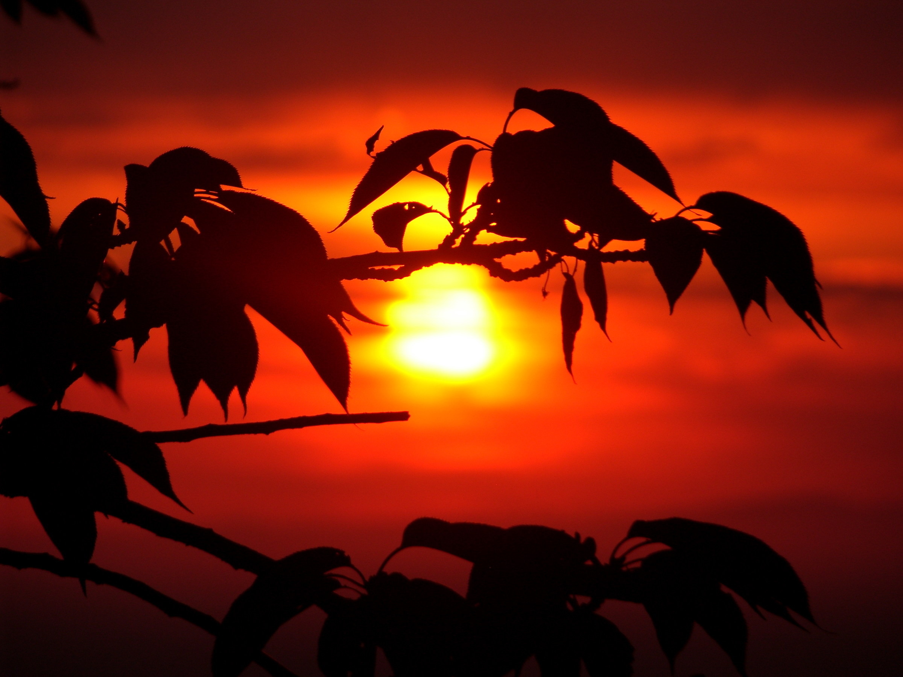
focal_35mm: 420
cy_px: 338
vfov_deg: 3.5
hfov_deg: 4.7
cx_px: 452
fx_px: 10956
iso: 50
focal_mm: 104.7
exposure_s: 1/640
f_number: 4.6
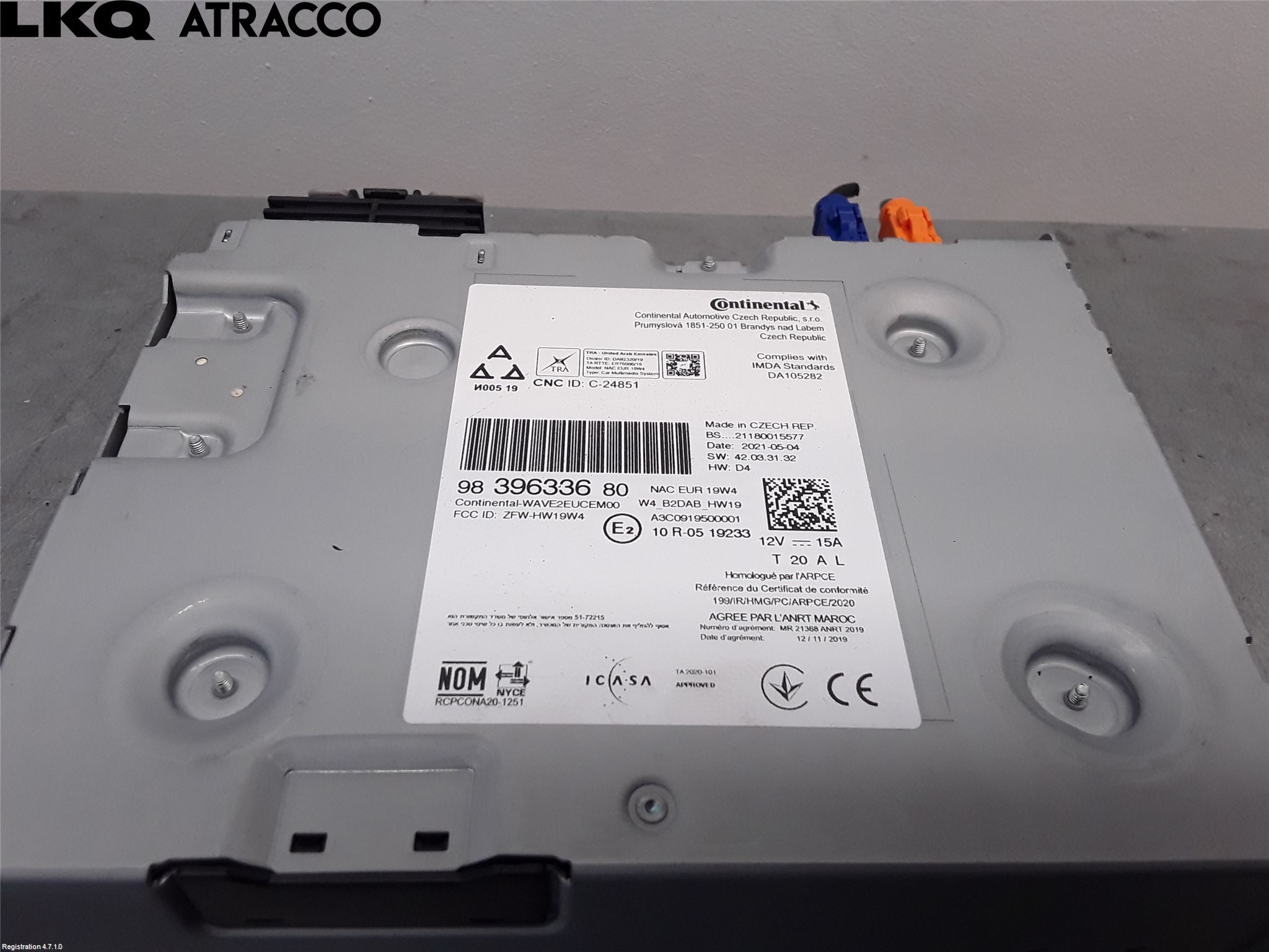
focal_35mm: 28
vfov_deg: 49.7
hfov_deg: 63.4
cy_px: 476
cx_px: 634
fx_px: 1026
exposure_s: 1/269
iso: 100
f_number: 1.9
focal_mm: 2.91
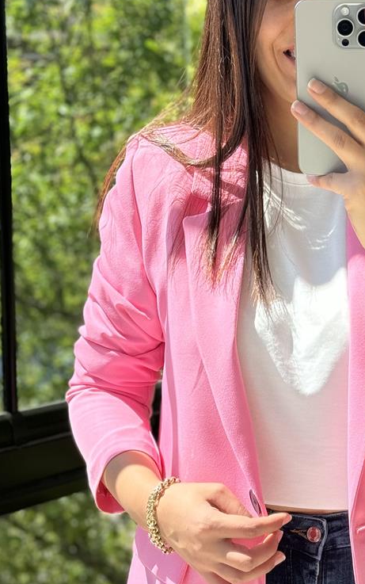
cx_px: 367
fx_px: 1463
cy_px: 367
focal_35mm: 92
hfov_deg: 14.0
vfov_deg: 22.5
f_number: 1.78
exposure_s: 1/420
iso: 64
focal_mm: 6.76
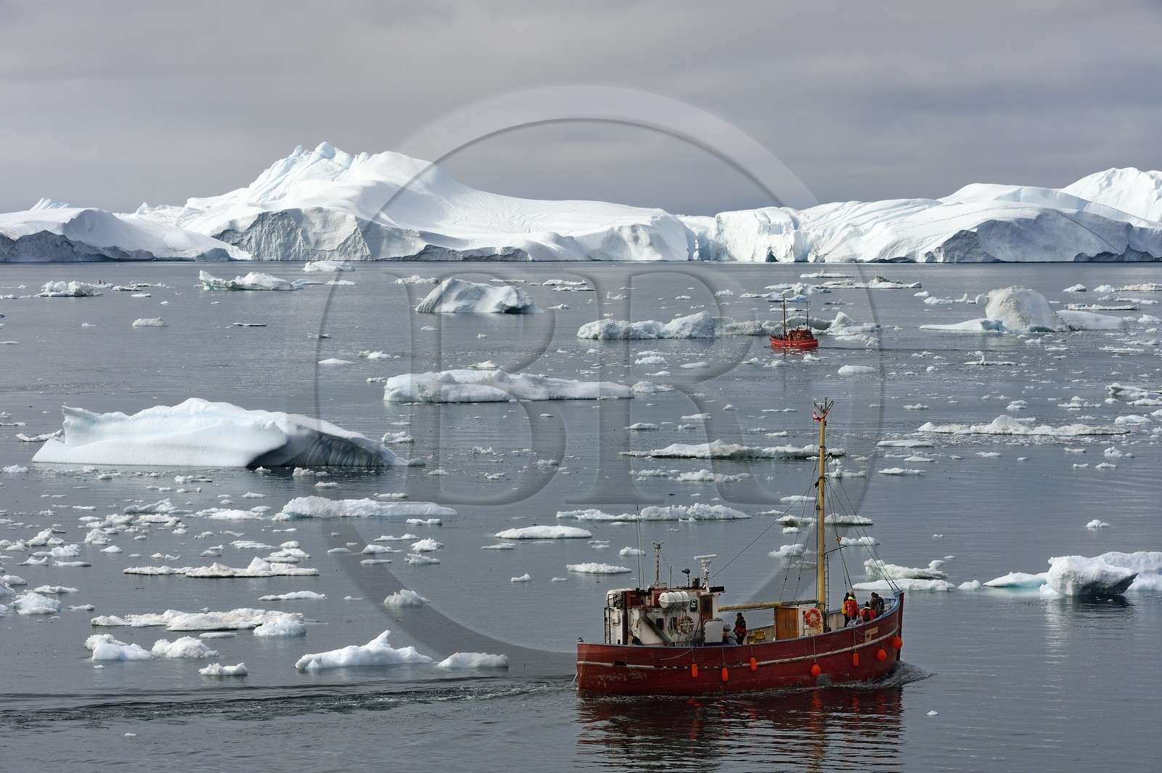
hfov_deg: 12.8
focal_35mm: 160
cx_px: 581
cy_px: 386
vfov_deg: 8.6
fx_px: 5160
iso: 400
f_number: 9
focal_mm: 160
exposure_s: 1/800
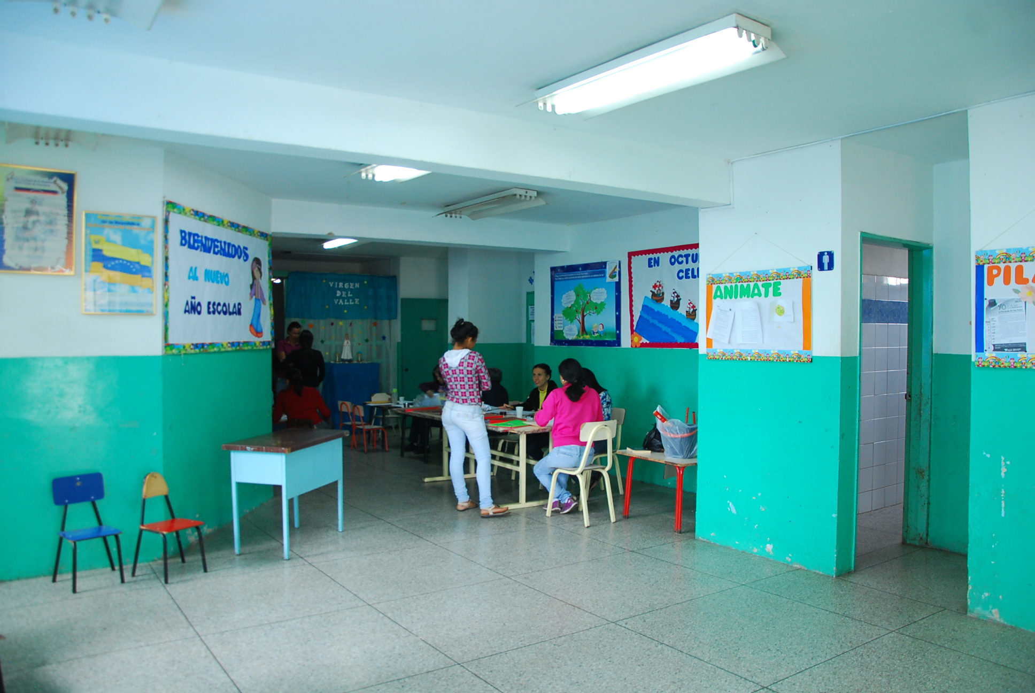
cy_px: 346
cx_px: 518
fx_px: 777
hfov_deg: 67.3
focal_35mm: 27
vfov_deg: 48.0
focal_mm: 18
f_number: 4.5
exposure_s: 1/30
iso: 400
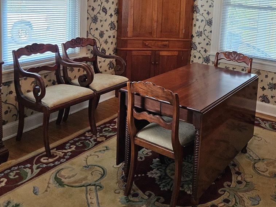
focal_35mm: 39
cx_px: 181
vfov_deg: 35.4
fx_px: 311
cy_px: 35
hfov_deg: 47.2
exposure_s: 1/120
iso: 500
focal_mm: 5.4
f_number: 1.8
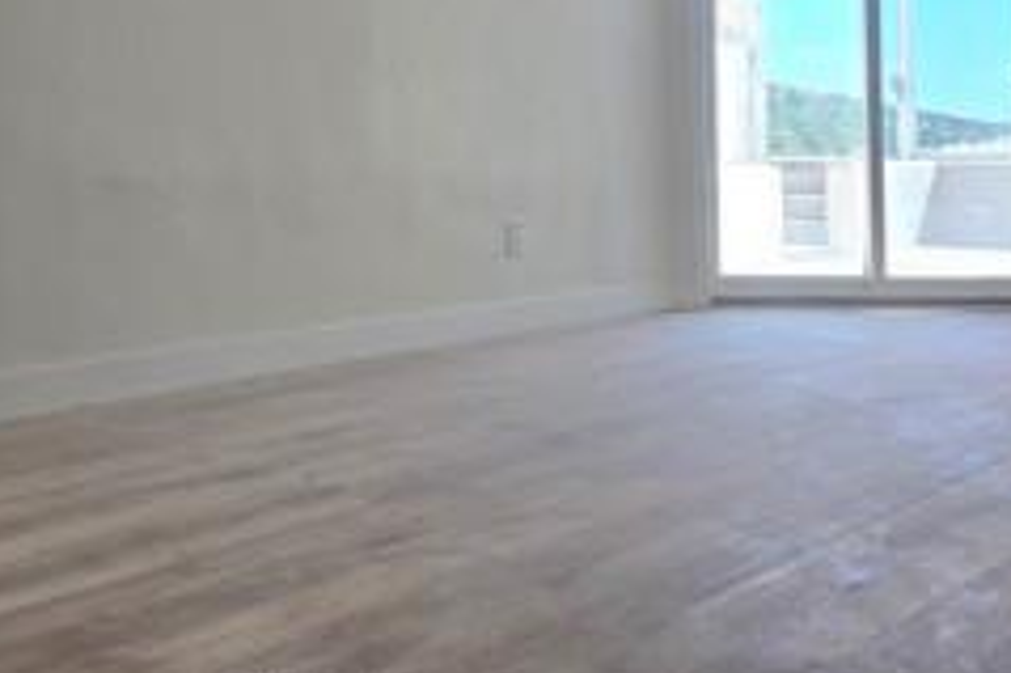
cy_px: 119
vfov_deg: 32.3
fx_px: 1123
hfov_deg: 48.1
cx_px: 389
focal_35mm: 40
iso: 25
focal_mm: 5.4
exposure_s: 1/182
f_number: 1.8
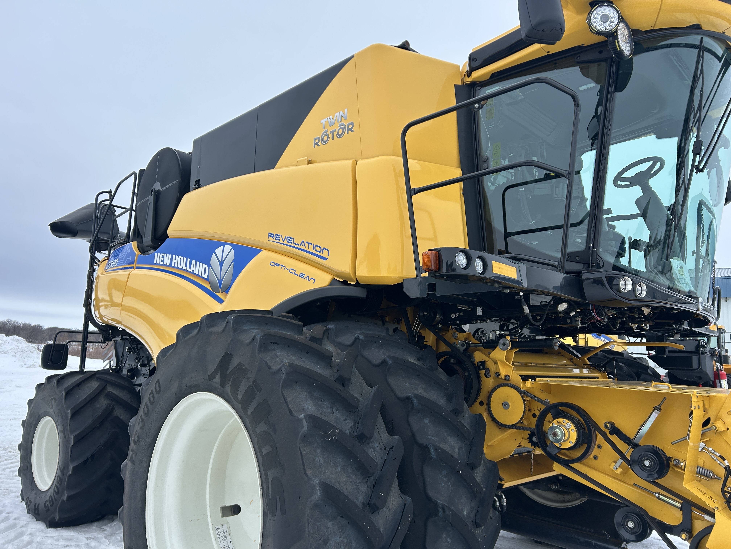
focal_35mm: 26
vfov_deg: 53.1
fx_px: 549
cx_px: 366
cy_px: 274
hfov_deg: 67.3
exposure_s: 1/1488
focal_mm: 5.7
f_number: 1.5
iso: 50
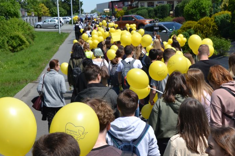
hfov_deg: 28.5
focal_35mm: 71
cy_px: 94
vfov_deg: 19.2
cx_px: 121
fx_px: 463
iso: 100
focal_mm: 28
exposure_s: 1/200
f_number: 7.1
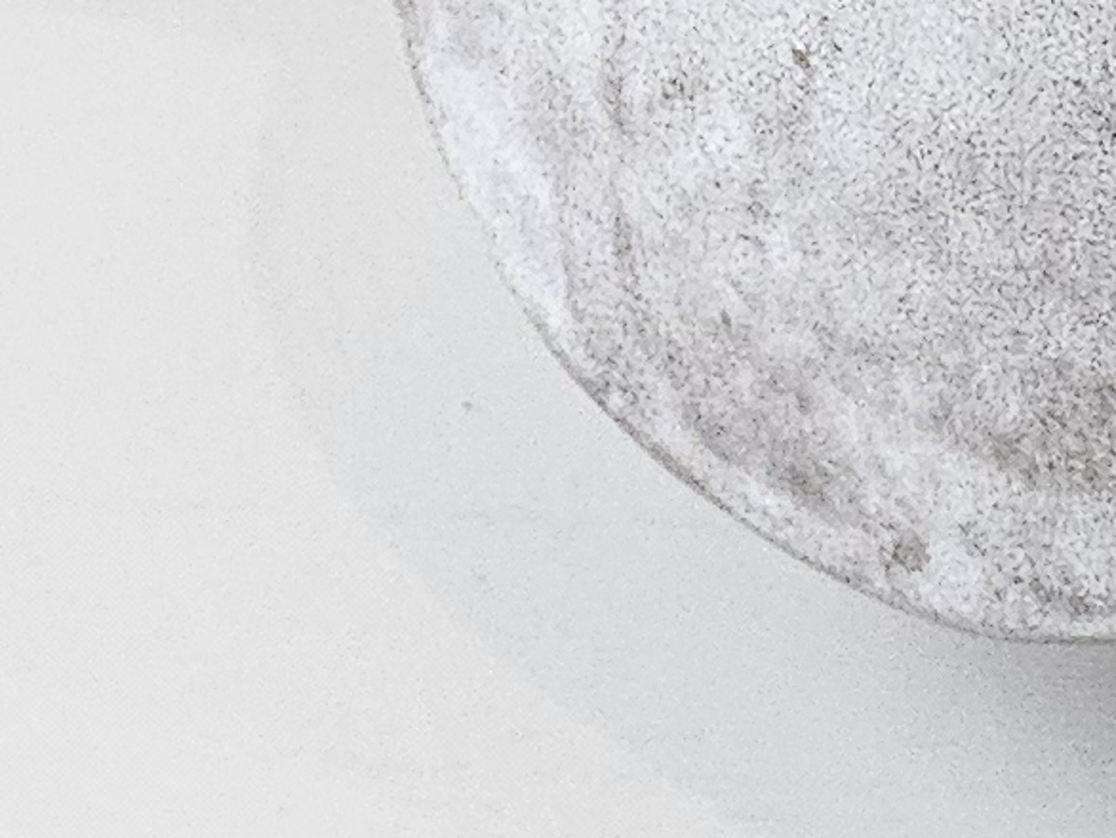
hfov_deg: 12.2
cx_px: 548
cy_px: -289
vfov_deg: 9.0
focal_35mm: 162
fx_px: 5225
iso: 200
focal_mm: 3.08
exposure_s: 1/120
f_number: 2
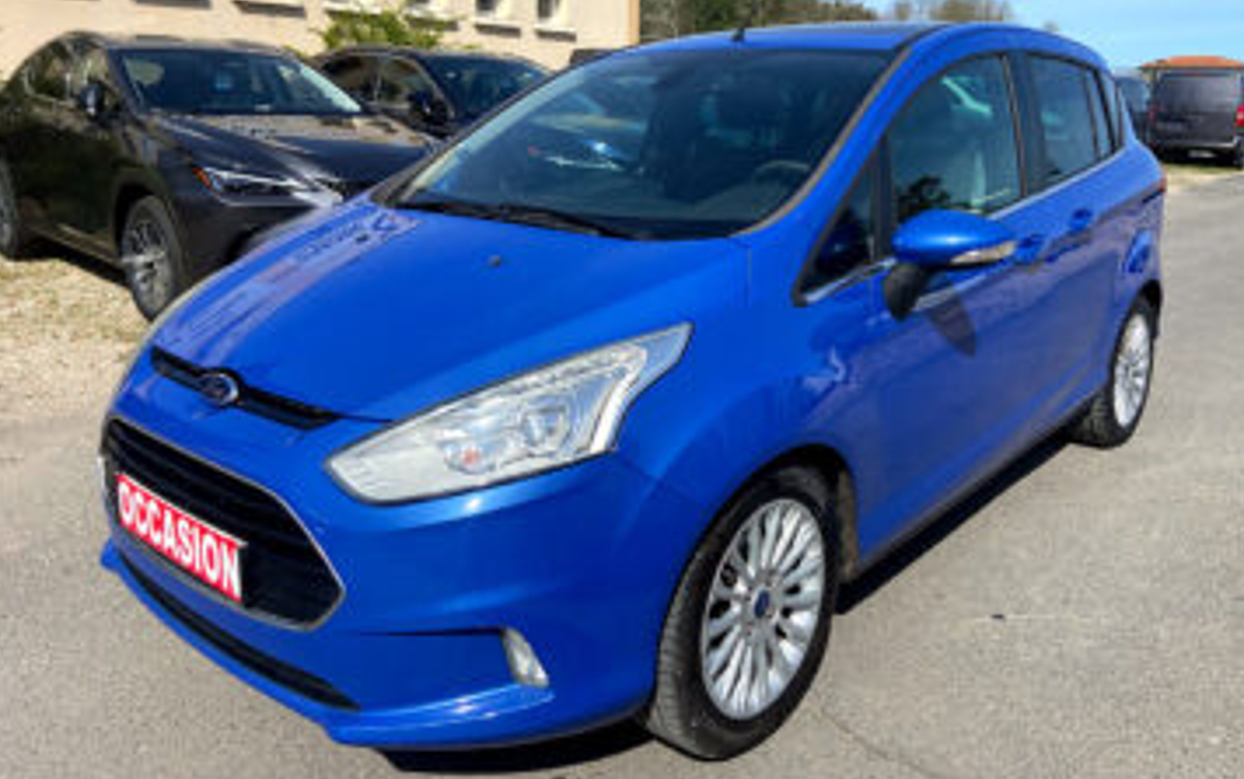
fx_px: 984
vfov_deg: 42.9
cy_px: 295
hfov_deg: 64.6
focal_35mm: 29
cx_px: 624
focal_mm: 4.25
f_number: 1.8
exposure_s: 1/2890
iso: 32
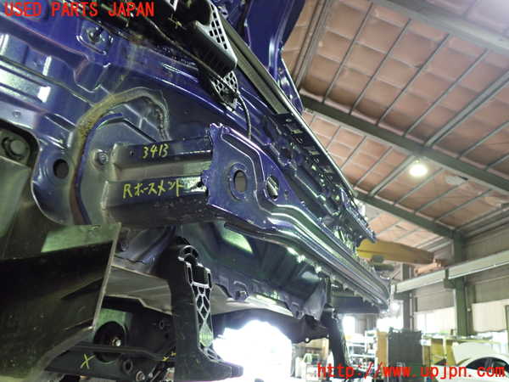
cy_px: 191
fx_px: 441
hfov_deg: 60.0
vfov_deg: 46.8
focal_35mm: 30
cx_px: 254
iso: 400
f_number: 2.3
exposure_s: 1/30
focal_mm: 5.4
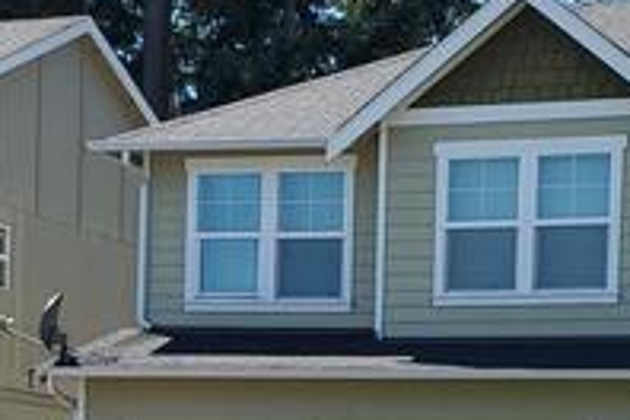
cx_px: 550
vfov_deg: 12.0
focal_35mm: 109
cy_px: 633
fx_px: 1907
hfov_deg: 18.5
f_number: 2.4
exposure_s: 1/857
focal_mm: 4.3
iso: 50
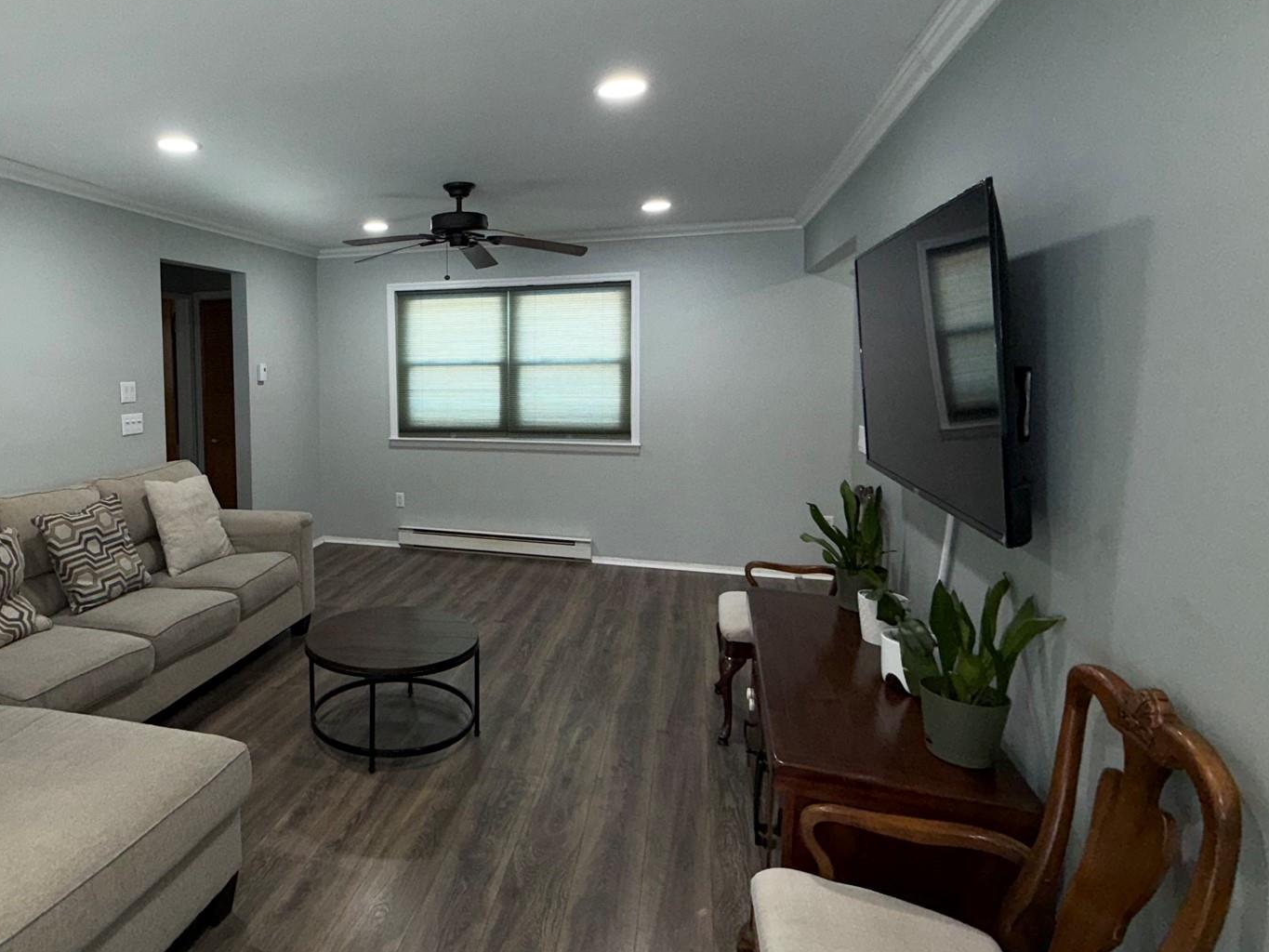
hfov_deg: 76.6
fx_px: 770
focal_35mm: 21
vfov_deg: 63.1
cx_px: 428
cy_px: 403
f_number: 2.2
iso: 80
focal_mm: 2.22
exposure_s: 1/60
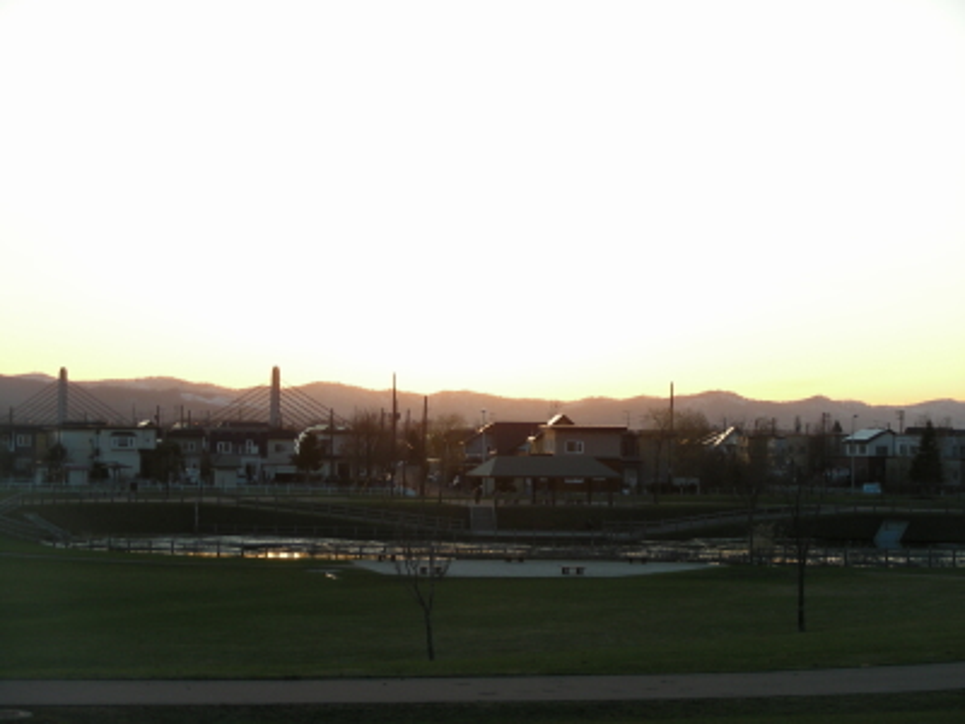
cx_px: 482
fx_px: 2202
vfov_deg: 18.7
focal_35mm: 79
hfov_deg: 24.7
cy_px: 362
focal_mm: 13.2
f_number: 3.5
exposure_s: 1/32.2
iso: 60
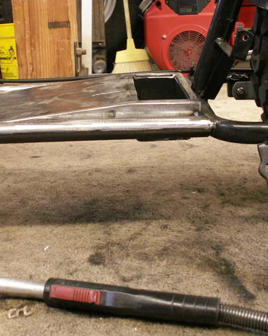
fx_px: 457
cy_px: 168
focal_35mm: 46
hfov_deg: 32.6
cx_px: 112
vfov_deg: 40.4
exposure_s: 1/13
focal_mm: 5.86
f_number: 2.8
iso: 160
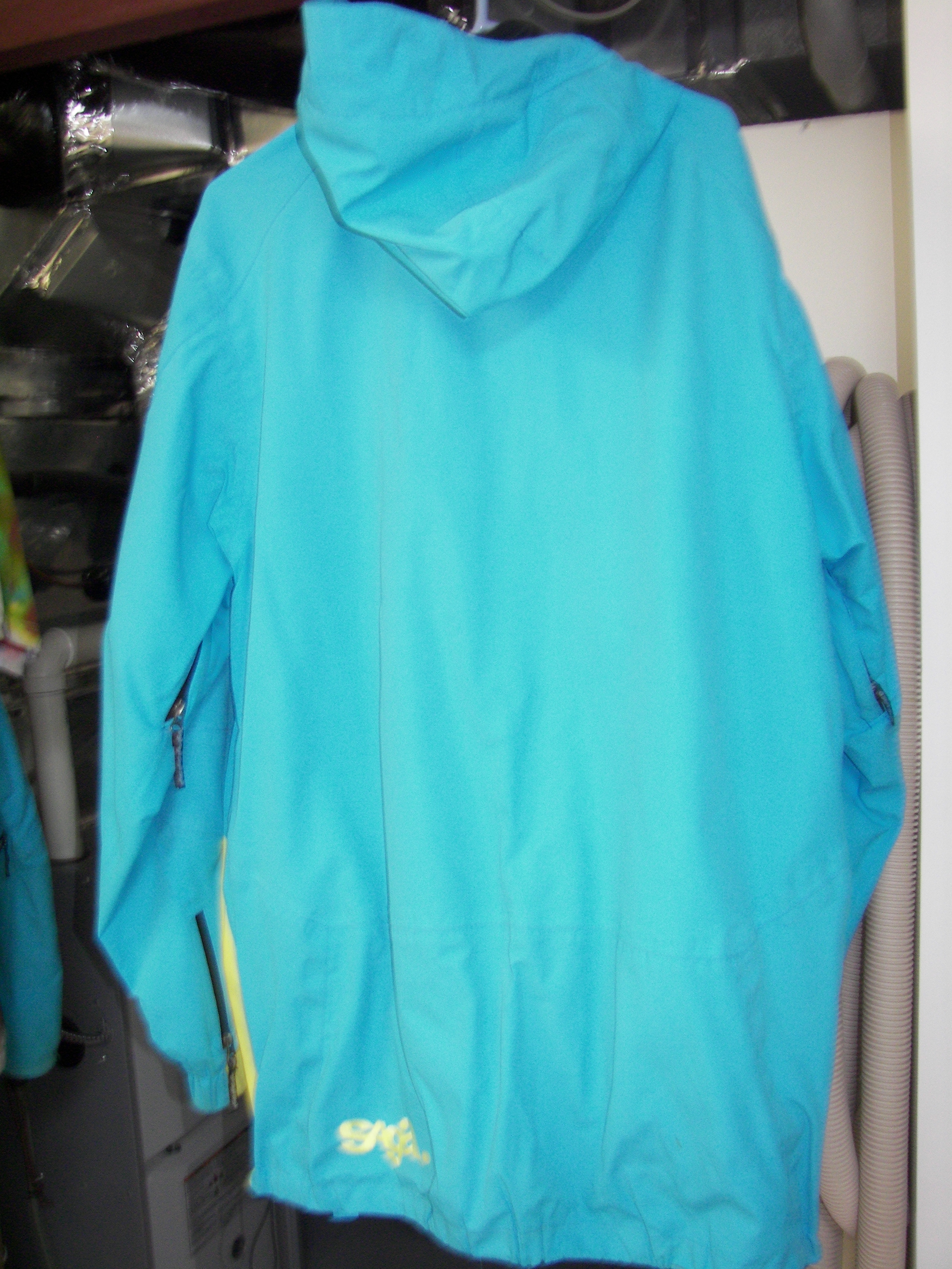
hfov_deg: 39.7
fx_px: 1320
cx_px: 476
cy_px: 634
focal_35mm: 36
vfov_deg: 51.4
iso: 125
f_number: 2.8
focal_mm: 6
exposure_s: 1/6
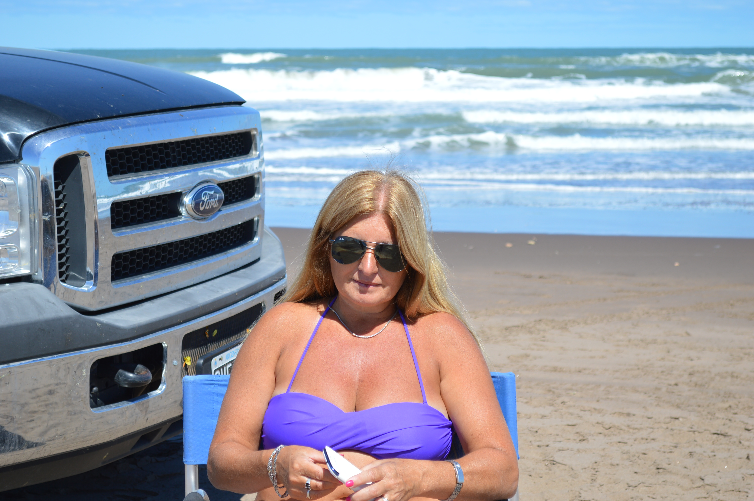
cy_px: 250
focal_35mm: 82
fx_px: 1726
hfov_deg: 24.6
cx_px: 377
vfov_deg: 16.5
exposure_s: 1/320
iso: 100
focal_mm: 55
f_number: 6.3
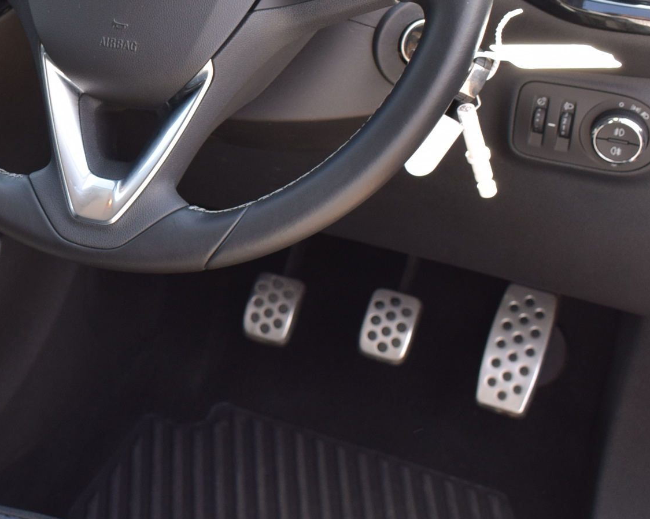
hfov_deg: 21.2
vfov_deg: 17.7
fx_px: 1659
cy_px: 139
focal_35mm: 86
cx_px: -45
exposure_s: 1/160
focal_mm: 23
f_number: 6.3
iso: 400
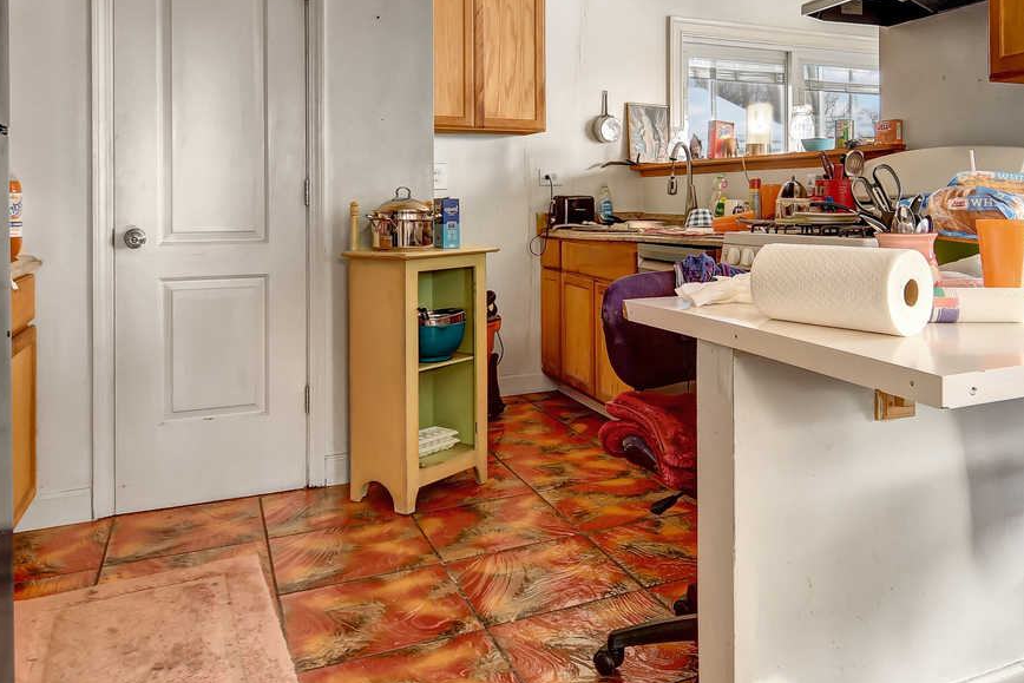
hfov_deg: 63.9
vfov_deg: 44.9
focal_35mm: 28
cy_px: 172
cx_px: 676
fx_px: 797
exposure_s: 1/50
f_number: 3.5
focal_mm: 10
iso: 200
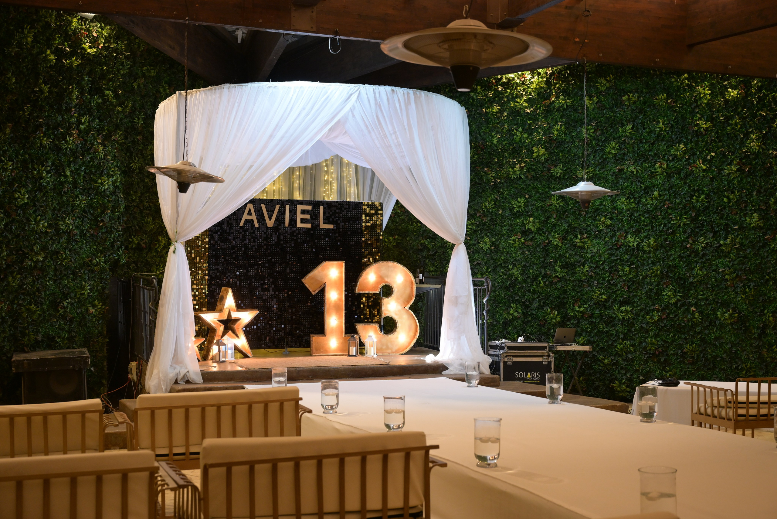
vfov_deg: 29.9
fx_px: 972
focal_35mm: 45
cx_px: 388
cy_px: 260
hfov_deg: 43.6
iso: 1600
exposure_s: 1/200
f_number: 4.5
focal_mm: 45
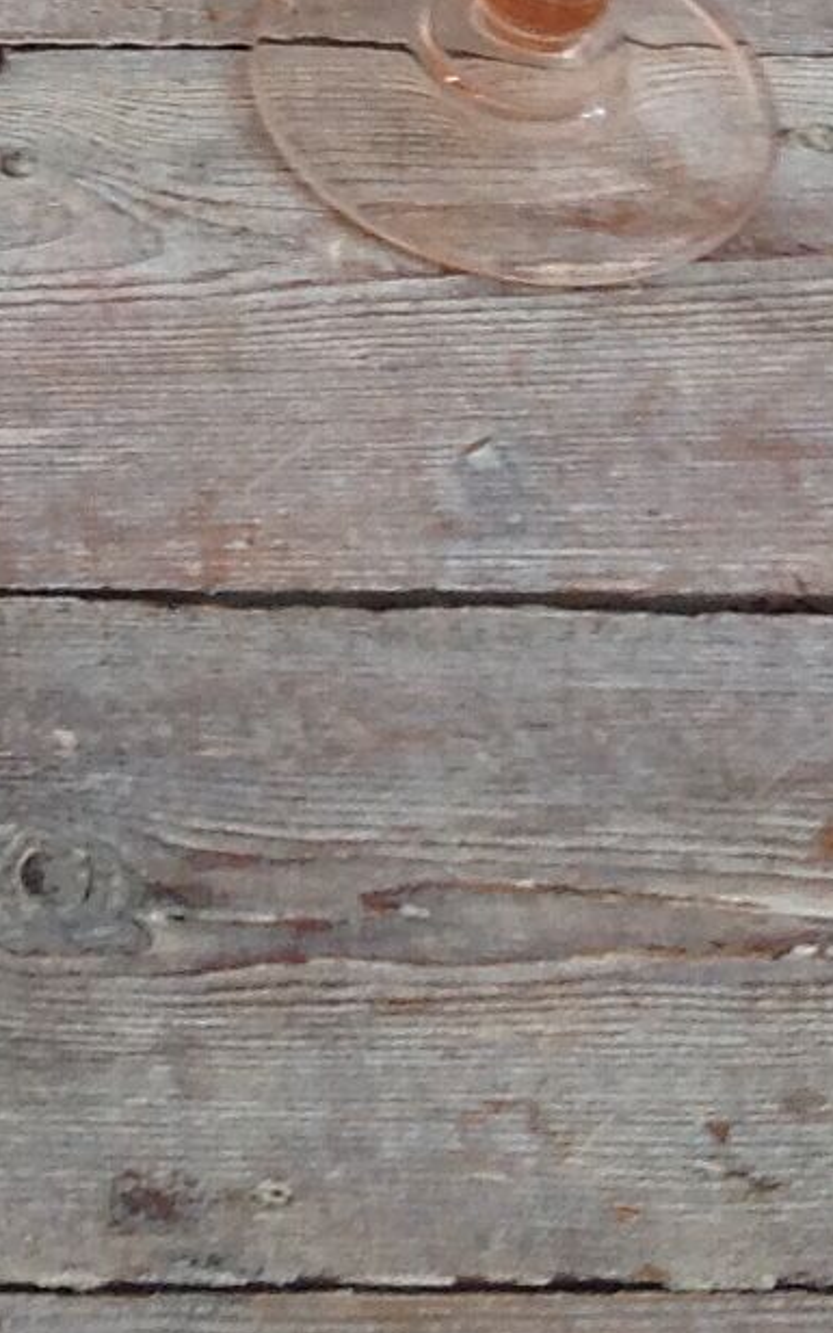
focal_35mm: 156
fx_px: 5666
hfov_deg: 8.2
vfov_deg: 12.9
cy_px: -474
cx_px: -560
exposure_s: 1/40
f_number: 2.4
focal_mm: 4.28
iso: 50
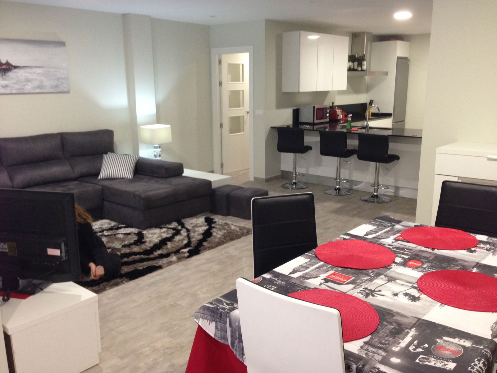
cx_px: 248
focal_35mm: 33
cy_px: 186
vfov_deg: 42.9
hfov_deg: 55.4
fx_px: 474
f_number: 2.4
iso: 160
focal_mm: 4.12
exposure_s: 1/20
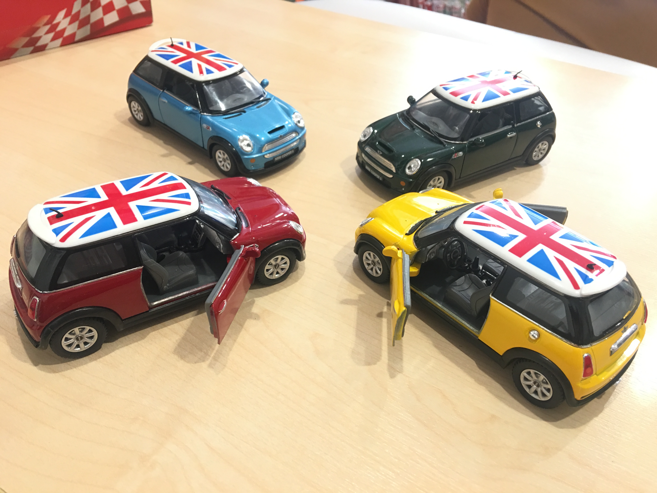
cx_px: 328
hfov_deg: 61.7
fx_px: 550
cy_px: 246
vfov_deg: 48.2
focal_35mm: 29
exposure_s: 1/17
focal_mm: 4.15
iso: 64
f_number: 2.2
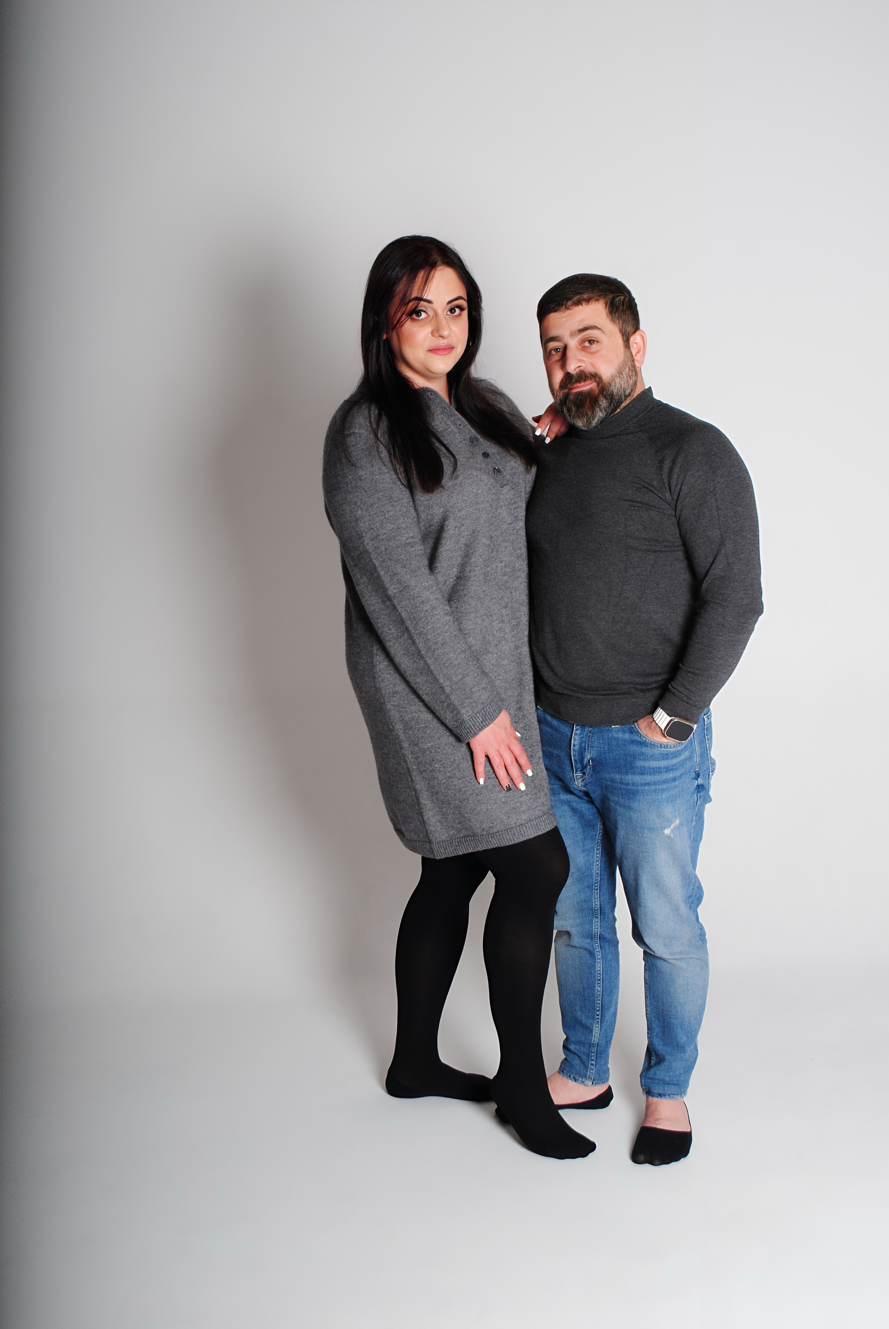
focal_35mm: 42
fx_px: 1552
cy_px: 664
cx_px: 444
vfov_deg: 46.4
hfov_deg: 32.0
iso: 400
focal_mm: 28
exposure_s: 1/200
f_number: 5.6
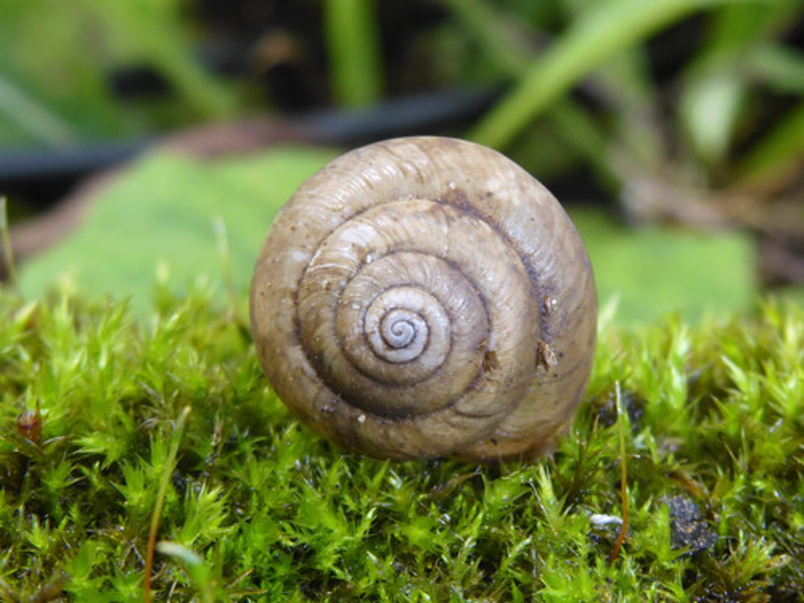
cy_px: 302
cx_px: 402
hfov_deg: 32.7
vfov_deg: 24.8
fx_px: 1370
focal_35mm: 59
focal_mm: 4.9
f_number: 10
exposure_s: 1/8
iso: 100
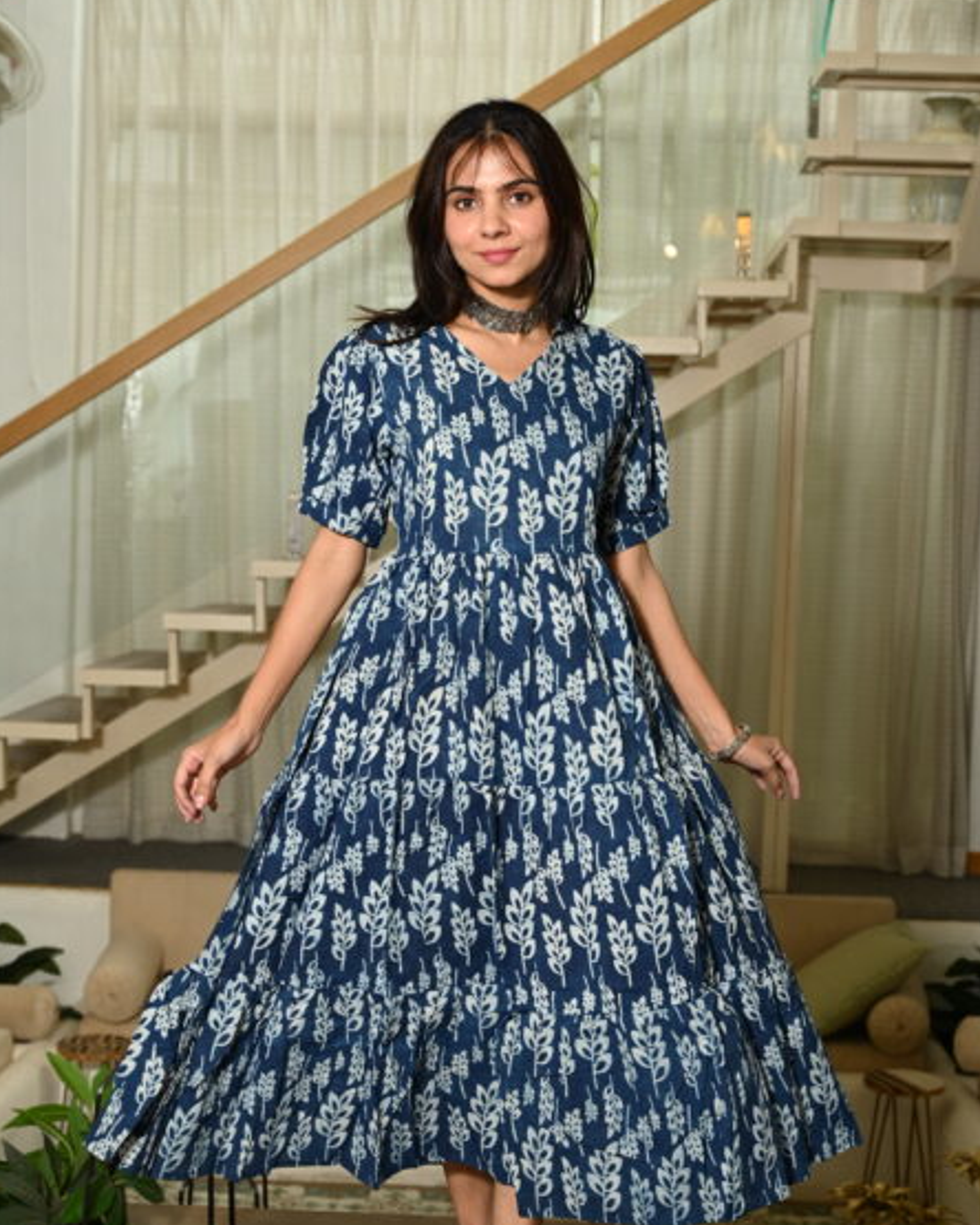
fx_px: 2030
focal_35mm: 56
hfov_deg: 27.1
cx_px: 488
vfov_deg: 33.5
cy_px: 680
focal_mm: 49
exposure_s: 1/160
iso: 400
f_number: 5
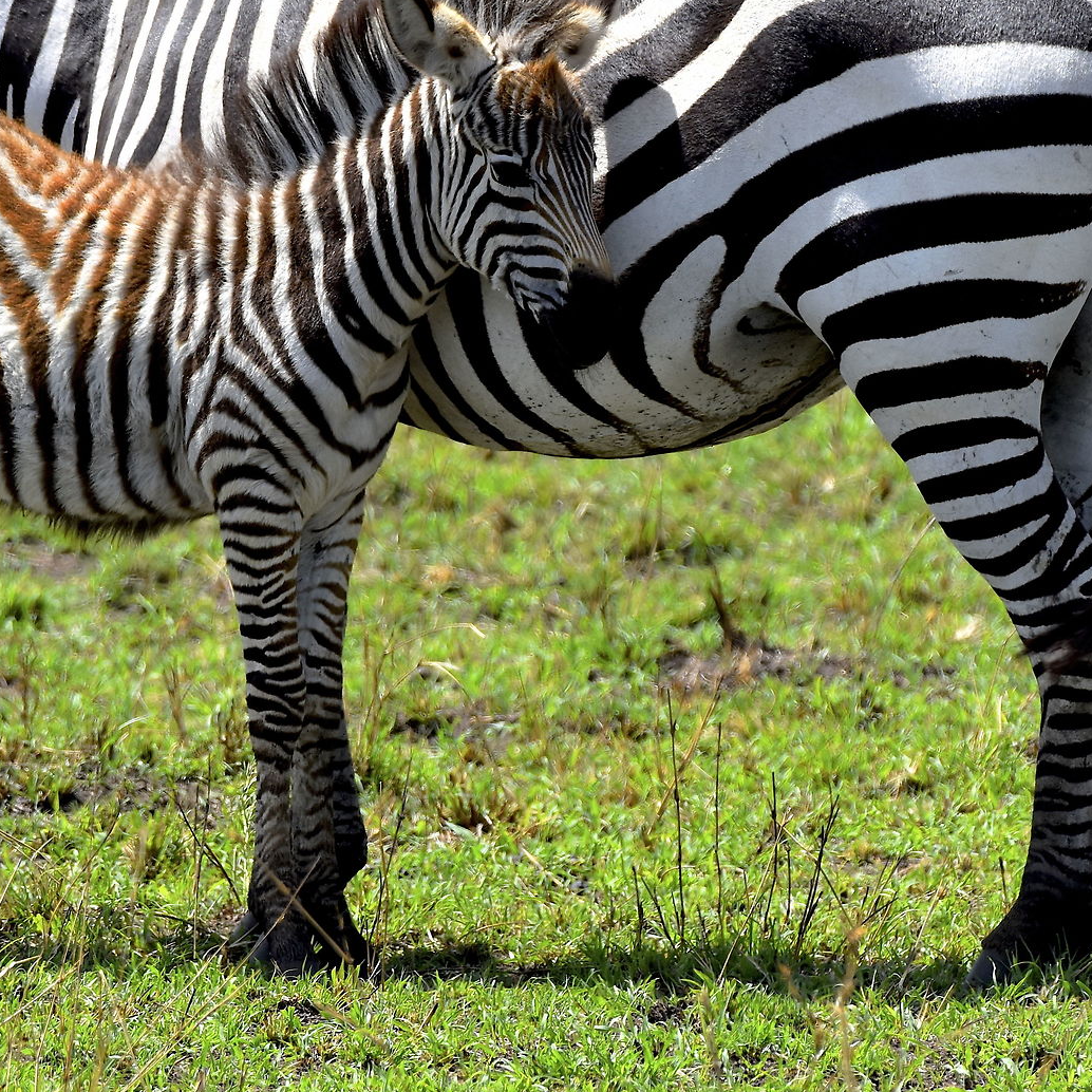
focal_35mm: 1006
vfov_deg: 1.7
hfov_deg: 1.7
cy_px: 284
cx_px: 554
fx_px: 35904
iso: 200
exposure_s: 1/640
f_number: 6.3
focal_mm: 340
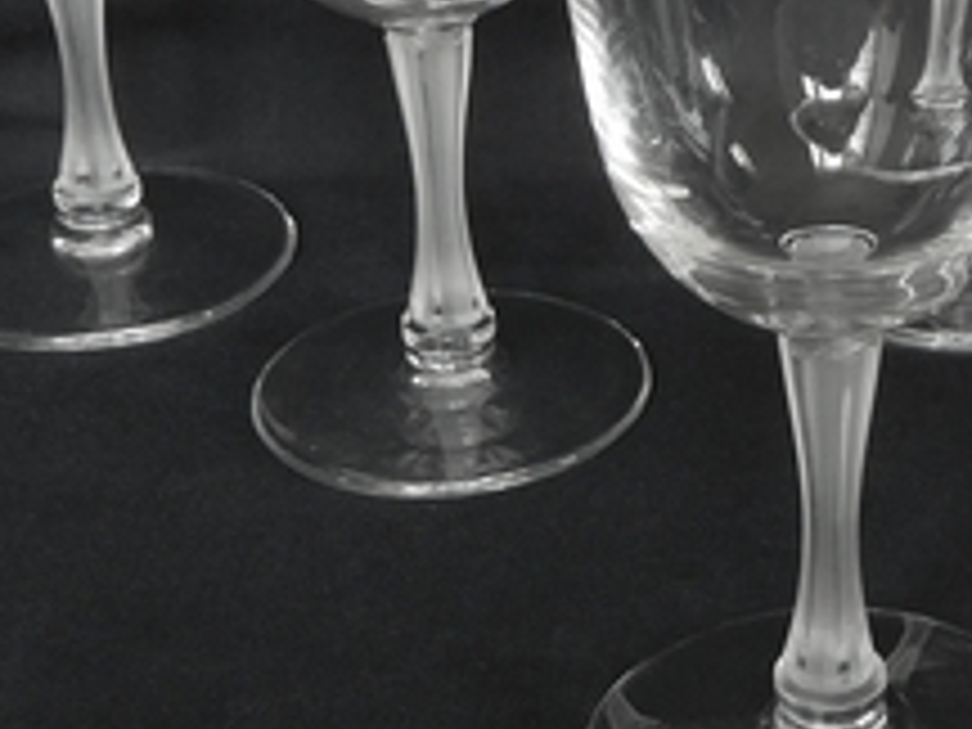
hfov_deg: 19.8
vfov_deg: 15.1
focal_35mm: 97
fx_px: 2724
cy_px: 108
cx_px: 914
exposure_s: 1/30
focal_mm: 6.2
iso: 180
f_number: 3.8
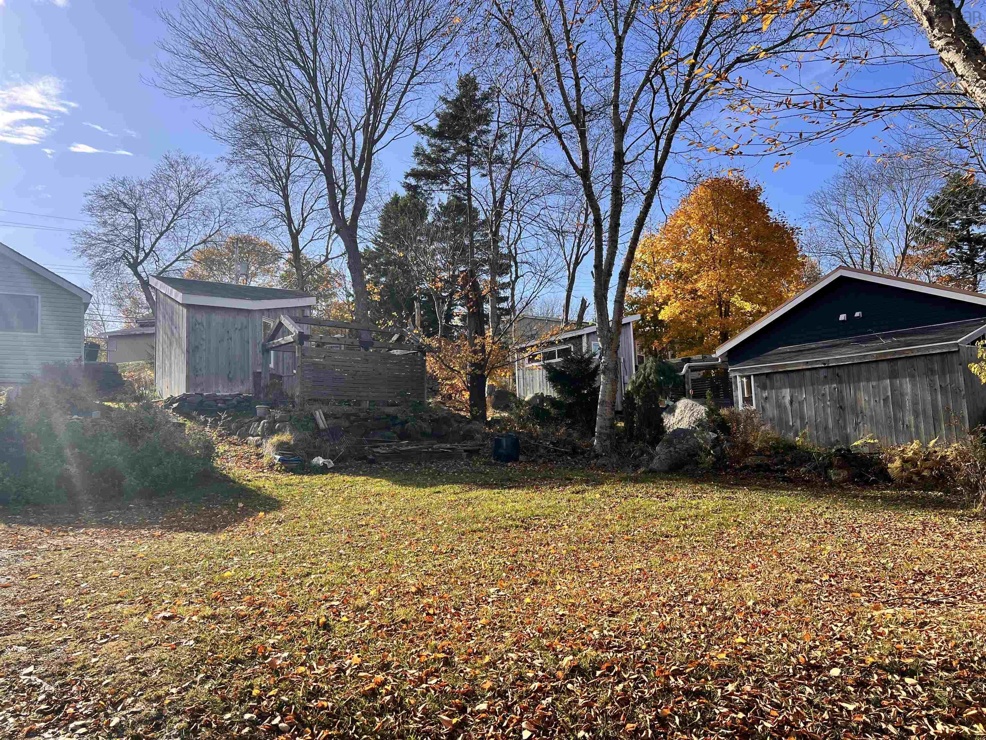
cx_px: 493
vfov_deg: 53.1
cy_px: 370
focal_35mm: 26
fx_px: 741
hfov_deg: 67.3
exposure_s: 1/2353
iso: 50
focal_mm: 5.7
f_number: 1.5
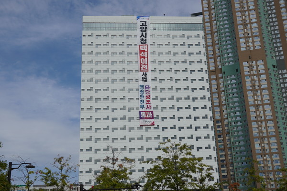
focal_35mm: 48
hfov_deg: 41.1
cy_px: 96
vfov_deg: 28.1
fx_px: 383
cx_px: 144
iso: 125
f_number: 6.3
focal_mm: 32
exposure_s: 1/1250
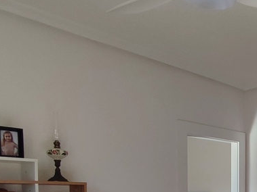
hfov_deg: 32.9
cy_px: 233
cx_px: 250
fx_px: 401
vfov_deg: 24.4
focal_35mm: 54
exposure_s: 1/280
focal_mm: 1.65
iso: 50
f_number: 2.2
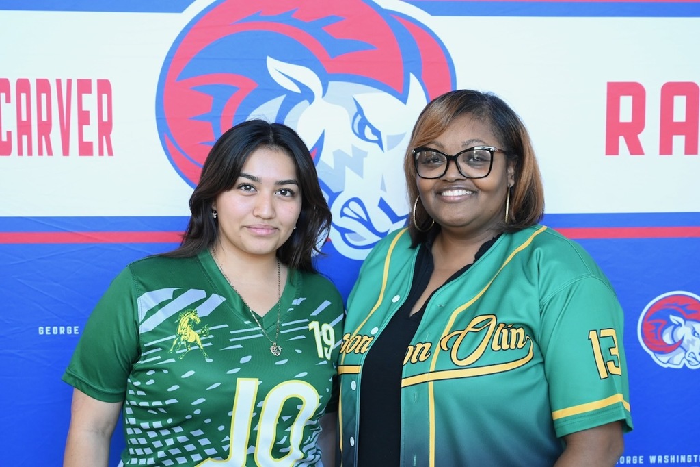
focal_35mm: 48
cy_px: 234
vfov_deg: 28.1
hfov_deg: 41.1
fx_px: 933
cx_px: 350
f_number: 4
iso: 2500
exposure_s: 1/200
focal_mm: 48
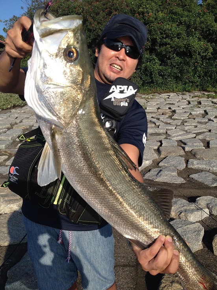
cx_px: 108
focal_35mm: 35
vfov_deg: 52.6
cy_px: 145
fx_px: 293
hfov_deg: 40.7
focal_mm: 4.28
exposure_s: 1/1672
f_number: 2.4
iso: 50
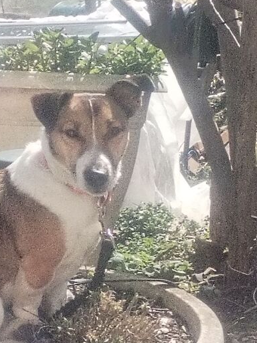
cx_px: 140
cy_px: 174
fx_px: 2821
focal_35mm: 285
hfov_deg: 5.2
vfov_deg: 7.0
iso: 120
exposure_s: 1/958
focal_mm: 4.75
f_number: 1.8
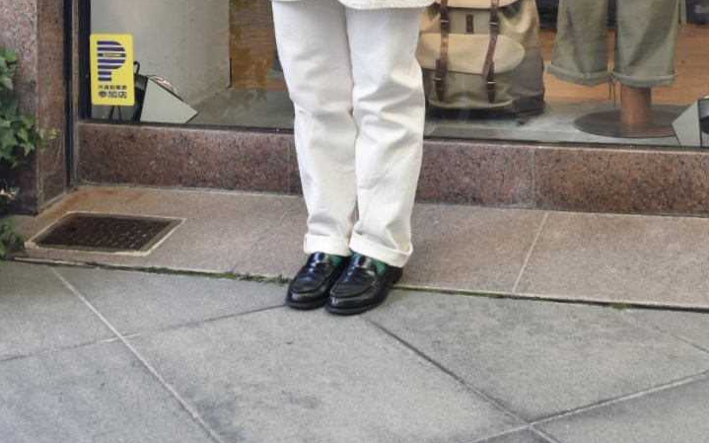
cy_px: -85
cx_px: 354
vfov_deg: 25.2
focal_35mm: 46
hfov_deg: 43.5
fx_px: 889
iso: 400
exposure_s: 1/160
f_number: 6.3
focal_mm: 20
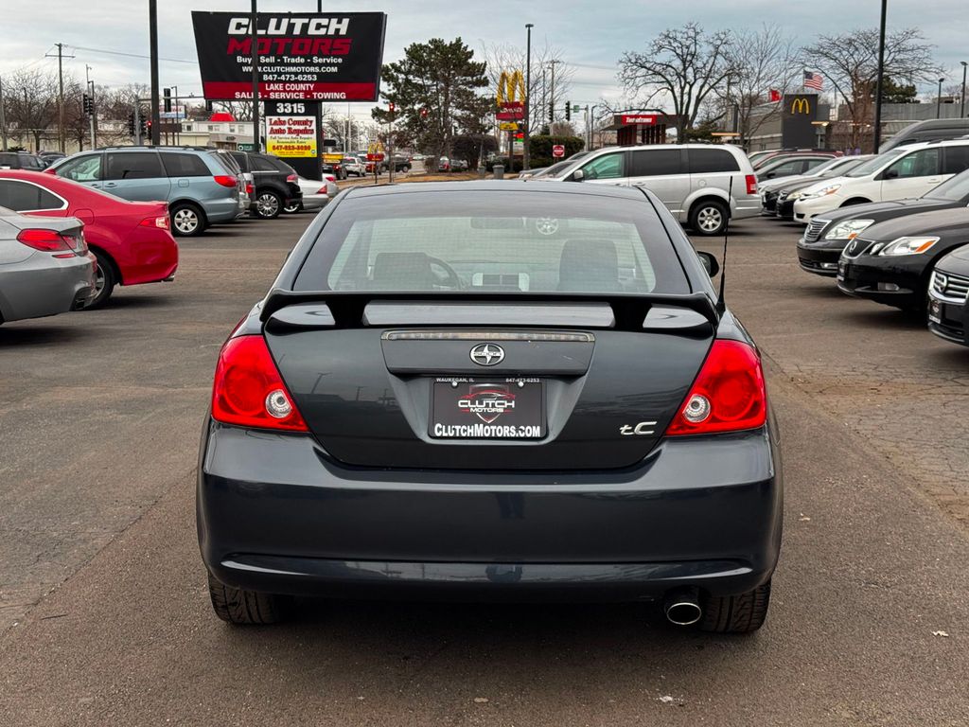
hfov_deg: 39.7
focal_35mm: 48
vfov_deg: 30.3
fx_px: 1344
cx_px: 484
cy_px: 364
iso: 64
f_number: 1.78
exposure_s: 1/470
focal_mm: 6.76
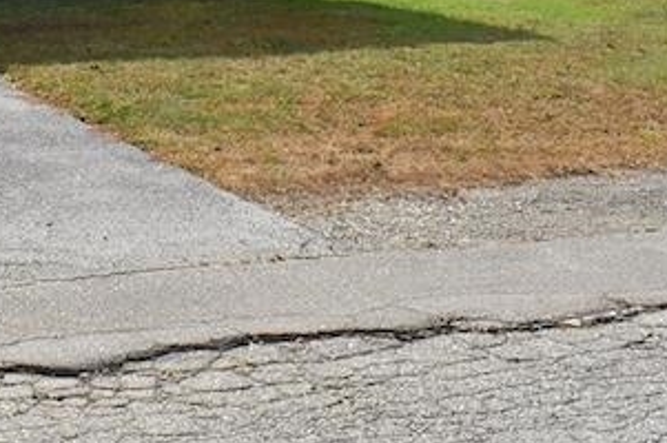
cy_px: -209
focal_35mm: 92
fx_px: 1703
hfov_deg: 21.7
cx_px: 75
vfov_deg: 14.0
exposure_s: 1/250
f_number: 8
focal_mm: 18
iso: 100
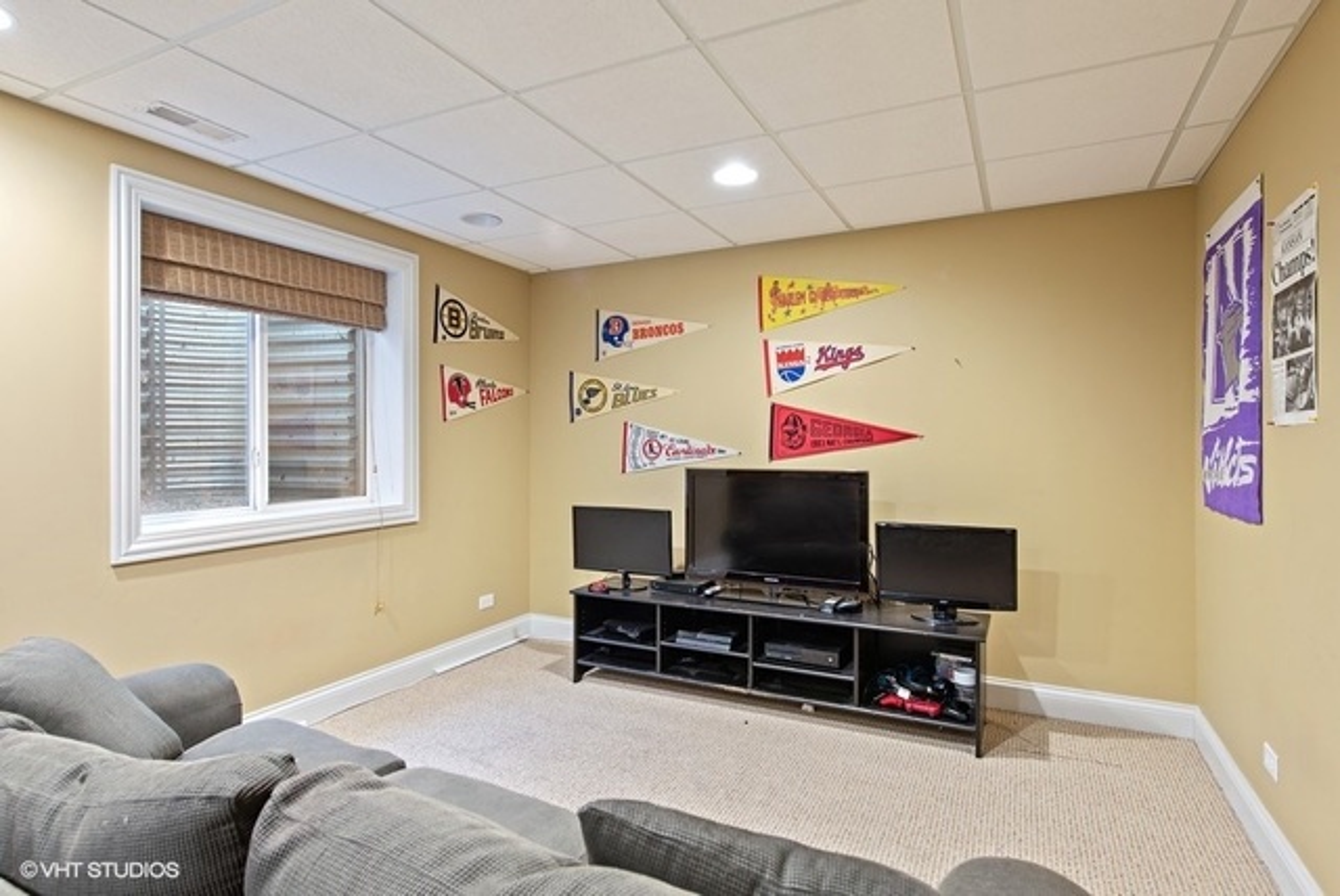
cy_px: 448
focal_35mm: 19
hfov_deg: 86.9
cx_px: 670
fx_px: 708
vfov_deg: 64.7
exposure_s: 4
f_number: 8
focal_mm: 19
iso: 100
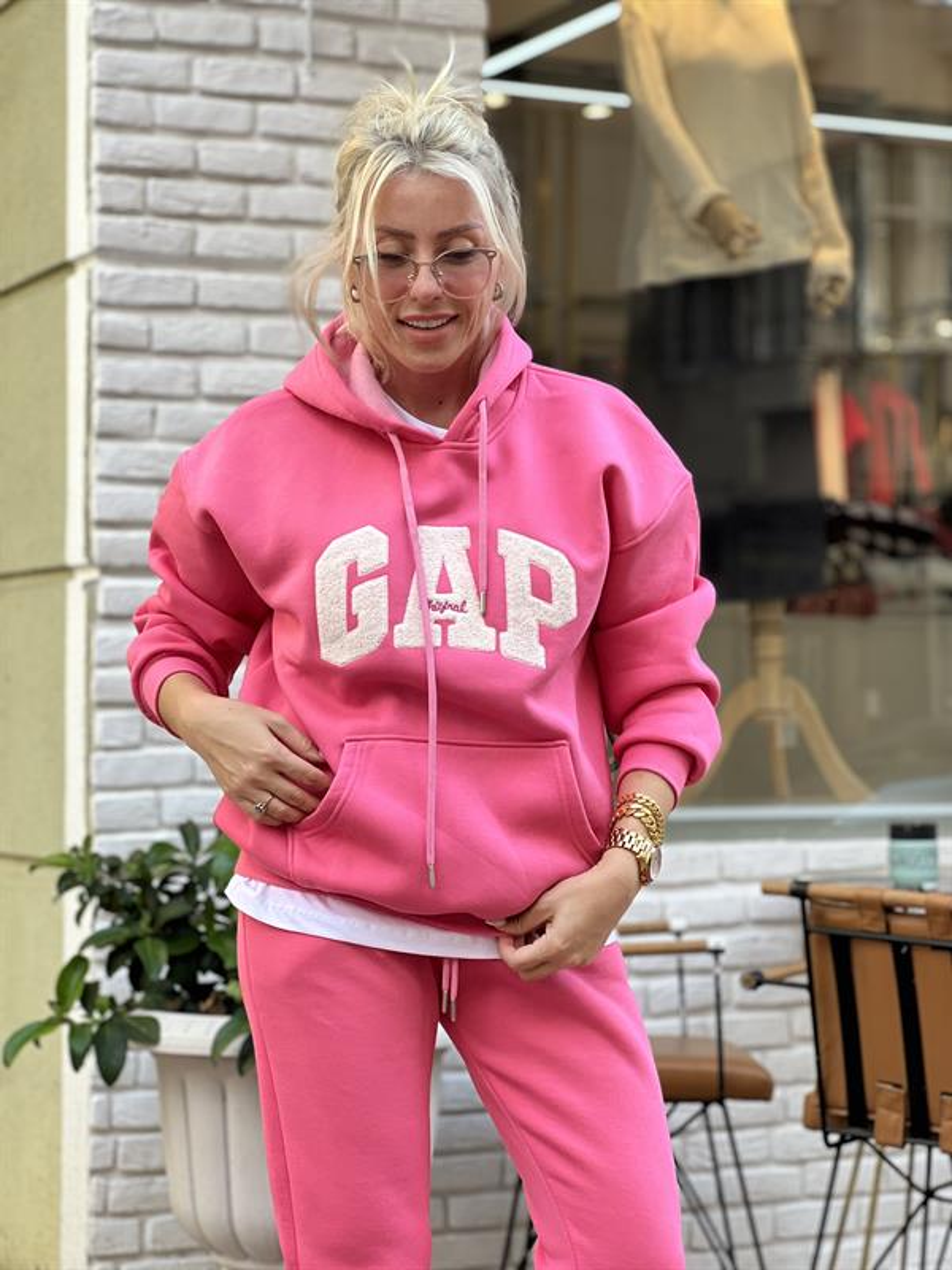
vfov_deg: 25.3
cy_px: 635
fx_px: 2824
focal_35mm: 77
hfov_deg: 19.1
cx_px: 476
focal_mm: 9
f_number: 2.8
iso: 32
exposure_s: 1/121
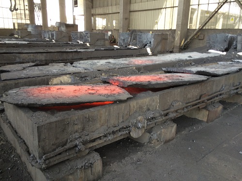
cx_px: 121
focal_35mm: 29
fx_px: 203
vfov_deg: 48.2
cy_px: 90
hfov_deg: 61.7
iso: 40
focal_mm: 4.15
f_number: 2.2
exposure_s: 1/60
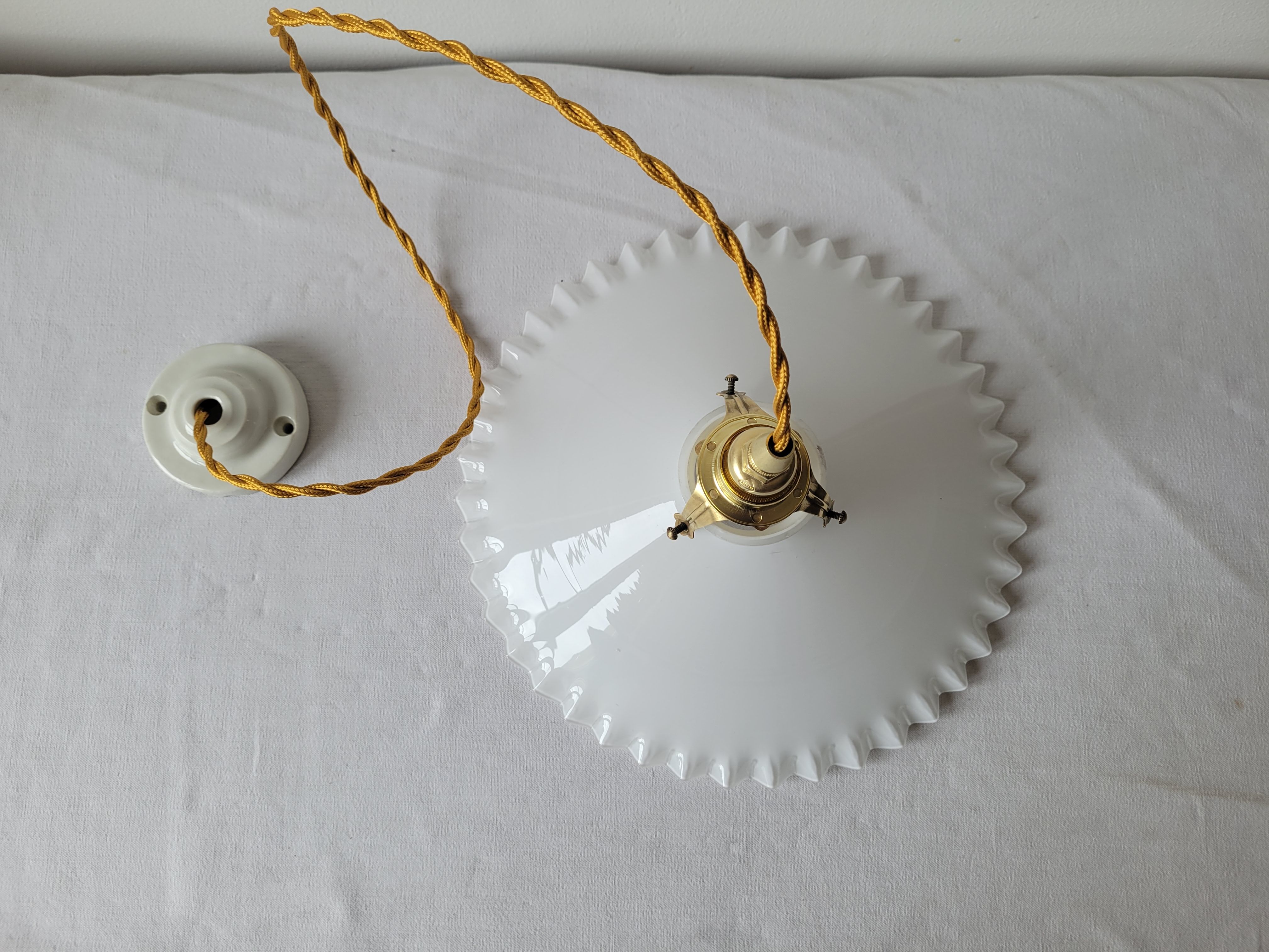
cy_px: 476
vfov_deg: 53.1
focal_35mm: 26
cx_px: 634
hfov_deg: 67.3
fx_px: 953
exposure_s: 1/100
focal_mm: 5.4
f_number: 1.8
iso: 50
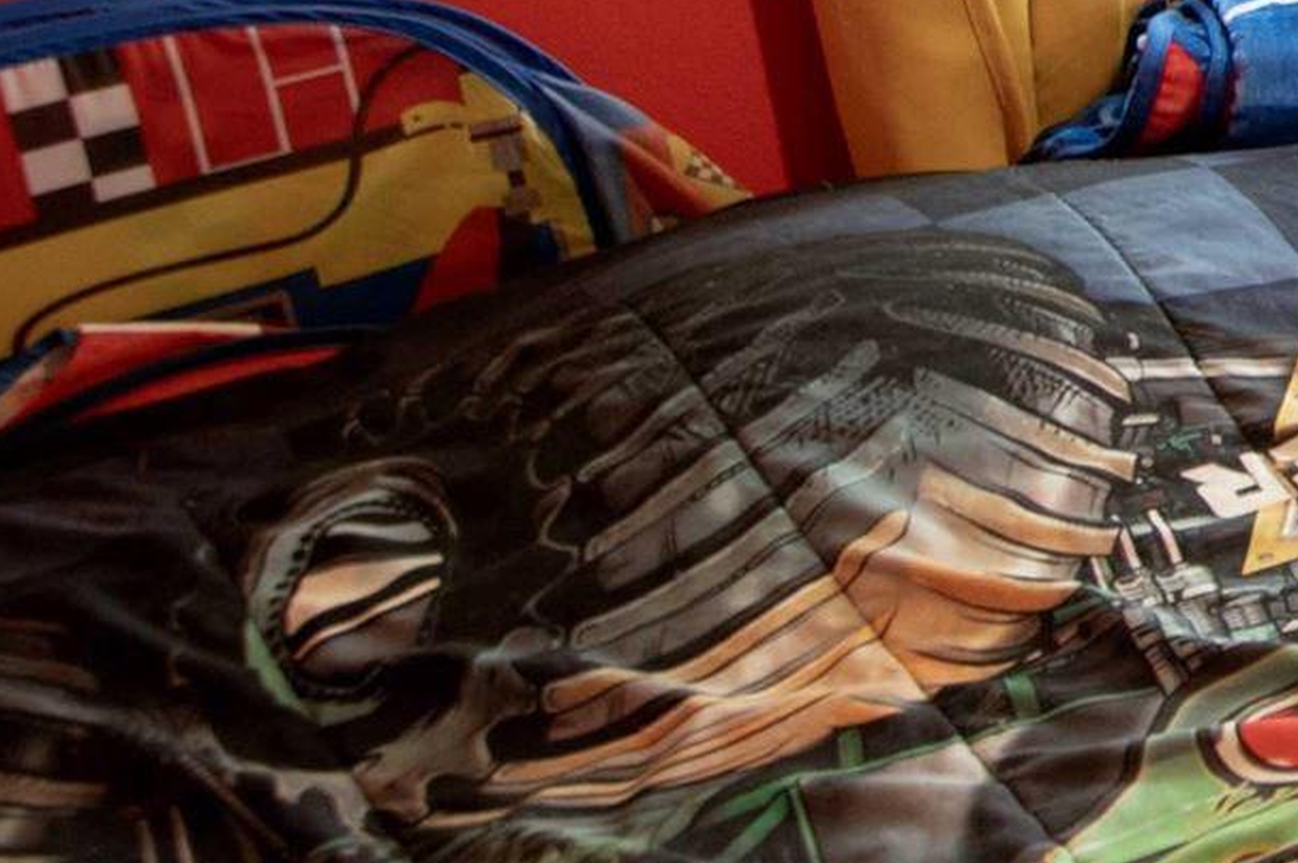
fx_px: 2738
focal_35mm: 76
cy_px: -584
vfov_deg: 15.8
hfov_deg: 14.8
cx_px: 3179
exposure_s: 1/15
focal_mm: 15
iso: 200
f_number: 5
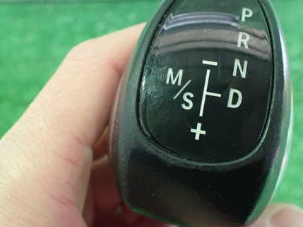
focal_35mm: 42
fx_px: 367
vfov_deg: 34.2
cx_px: 173
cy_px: 90
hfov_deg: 44.7
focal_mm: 5.4
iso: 1250
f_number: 2.3
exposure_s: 1/30
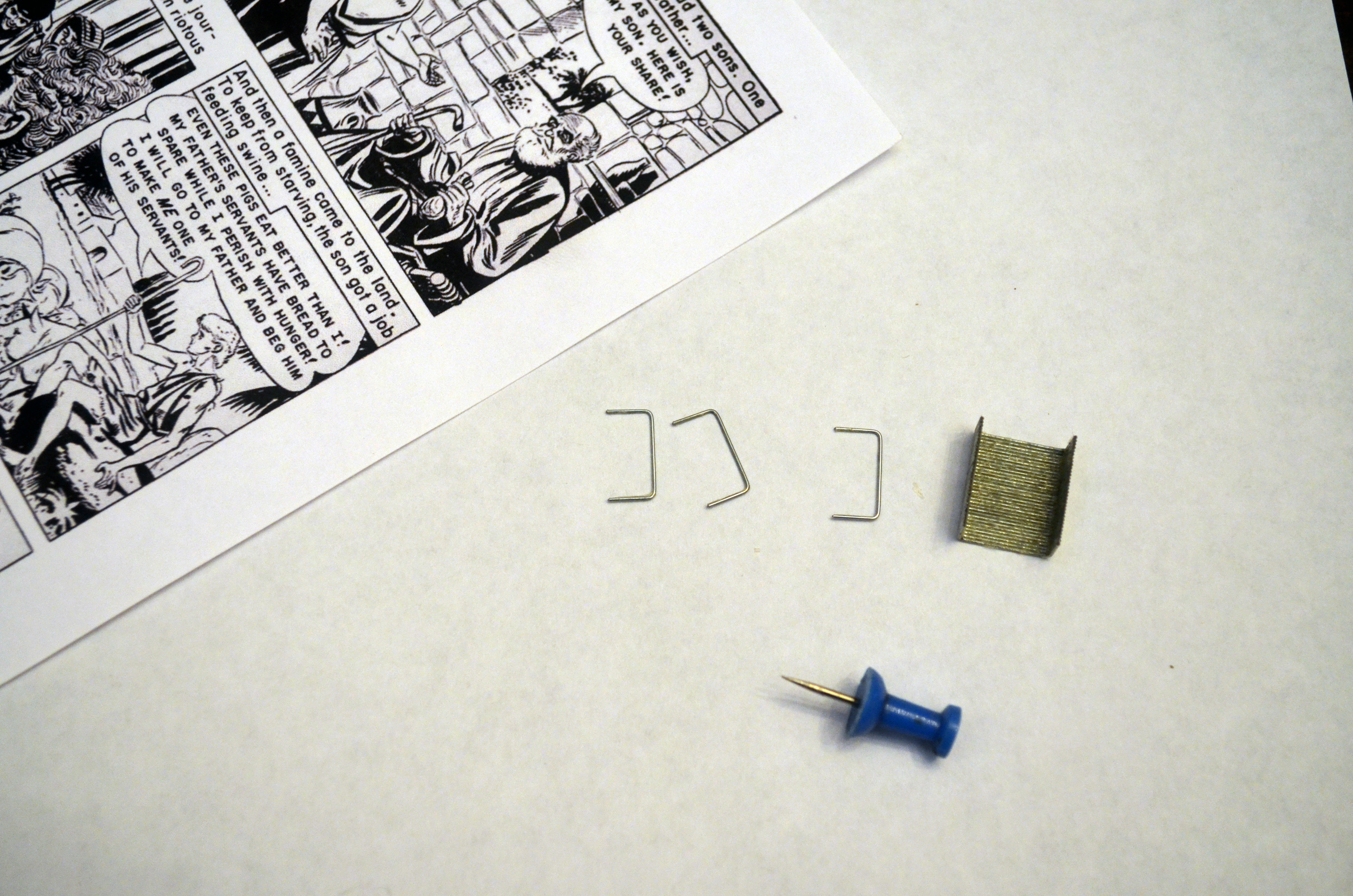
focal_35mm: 57
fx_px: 2138
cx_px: 676
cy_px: 448
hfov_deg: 35.1
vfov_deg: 23.7
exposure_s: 1/40
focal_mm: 38
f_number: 5
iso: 800
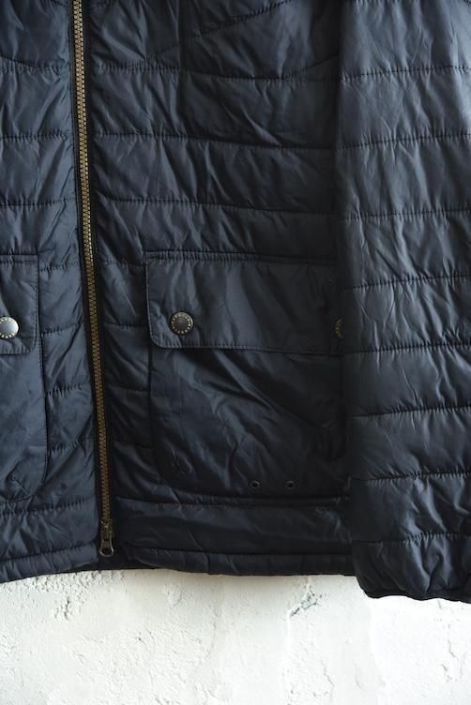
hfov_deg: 16.7
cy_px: 352
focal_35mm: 82
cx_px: 236
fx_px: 1608
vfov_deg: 24.8
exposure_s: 1/80
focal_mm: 82
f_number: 6.3
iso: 1250
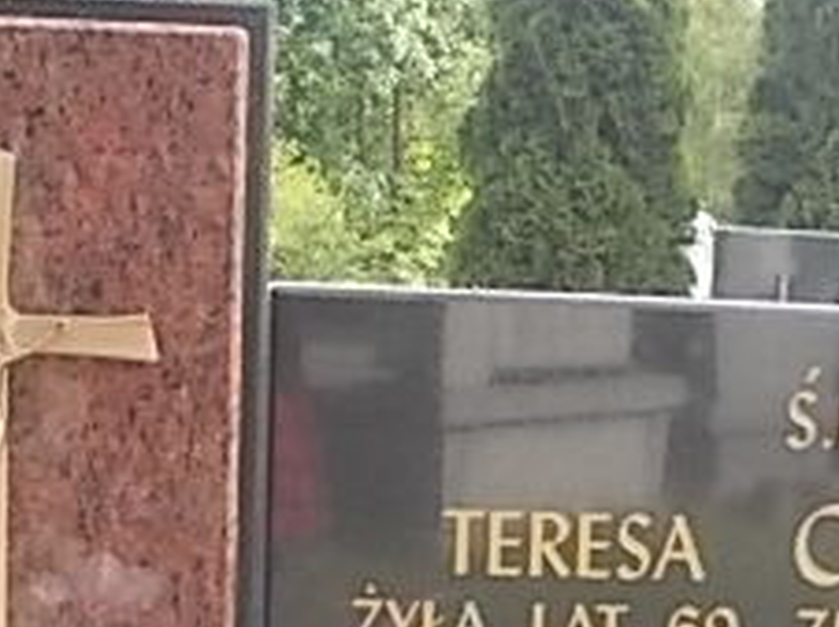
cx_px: 553
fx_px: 2954
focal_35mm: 122
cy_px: 838
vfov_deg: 11.8
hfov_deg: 16.1
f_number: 3.3
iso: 80
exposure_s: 1/160
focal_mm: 6.1
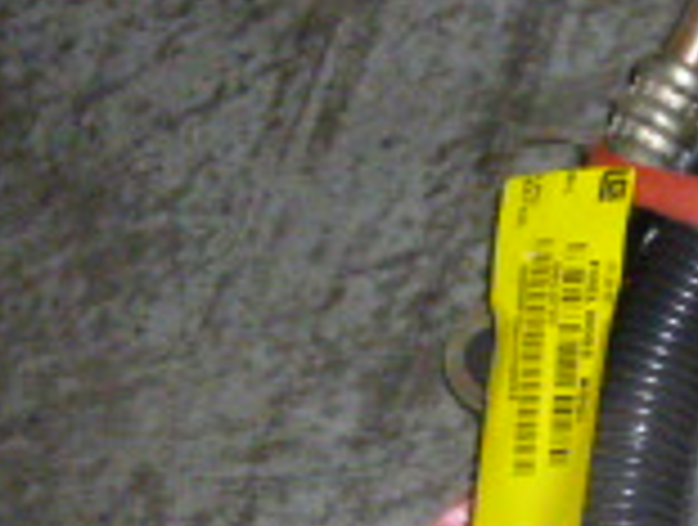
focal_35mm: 103
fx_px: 2082
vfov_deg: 14.3
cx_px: 1103
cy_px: 486
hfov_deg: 16.9
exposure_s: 1/125
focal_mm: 4.5
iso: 400
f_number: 3.1
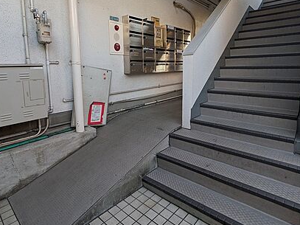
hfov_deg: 76.4
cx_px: 143
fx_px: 191
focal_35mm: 22
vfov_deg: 60.6
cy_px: 91
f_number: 2.2
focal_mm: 1.83
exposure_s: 1/40
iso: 39
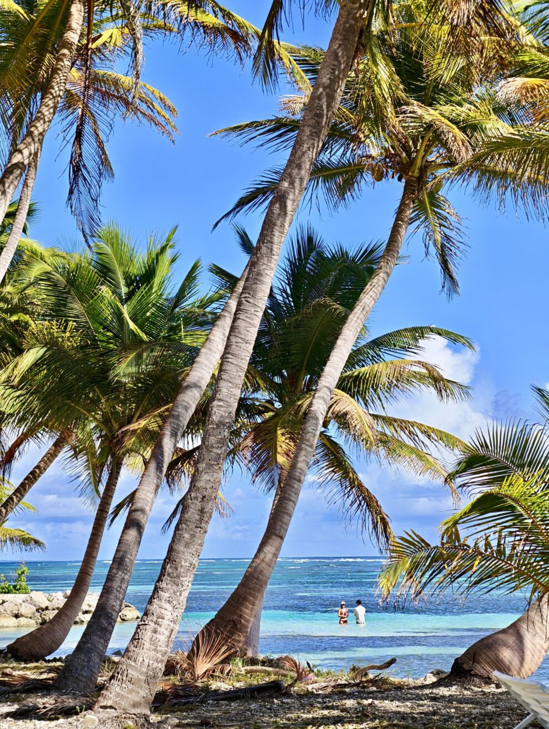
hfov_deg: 17.4
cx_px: 274
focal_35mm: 85
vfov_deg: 23.0
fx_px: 1793
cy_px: 364
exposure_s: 1/420
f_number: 2.6
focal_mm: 22.48
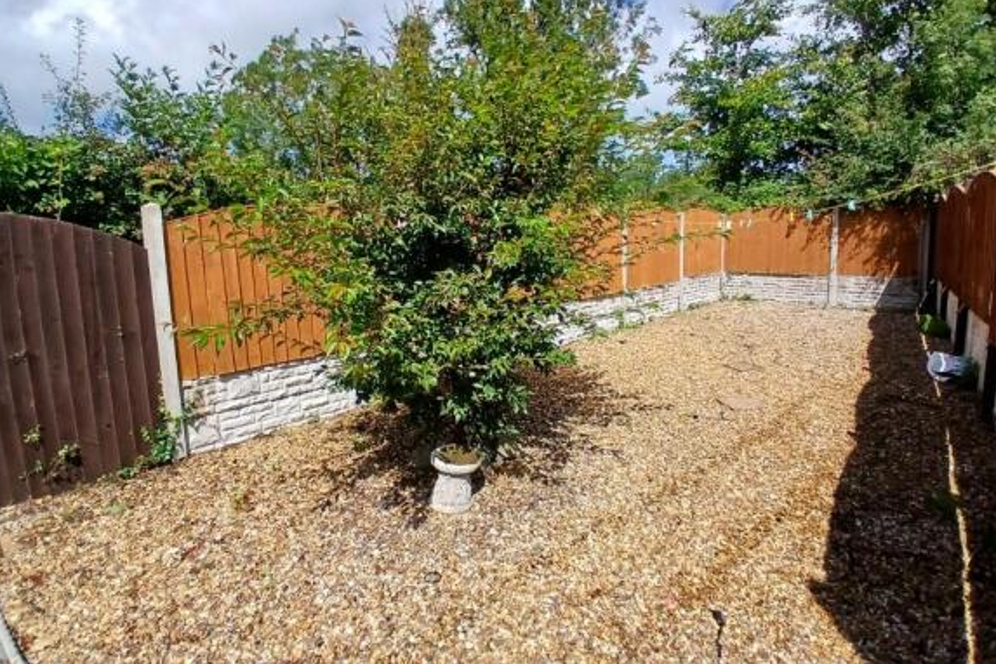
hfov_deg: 90.0
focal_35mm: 18
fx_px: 498
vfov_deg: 67.1
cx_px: 491
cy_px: 286
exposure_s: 1/1362
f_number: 2.2
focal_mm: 1.4
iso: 50
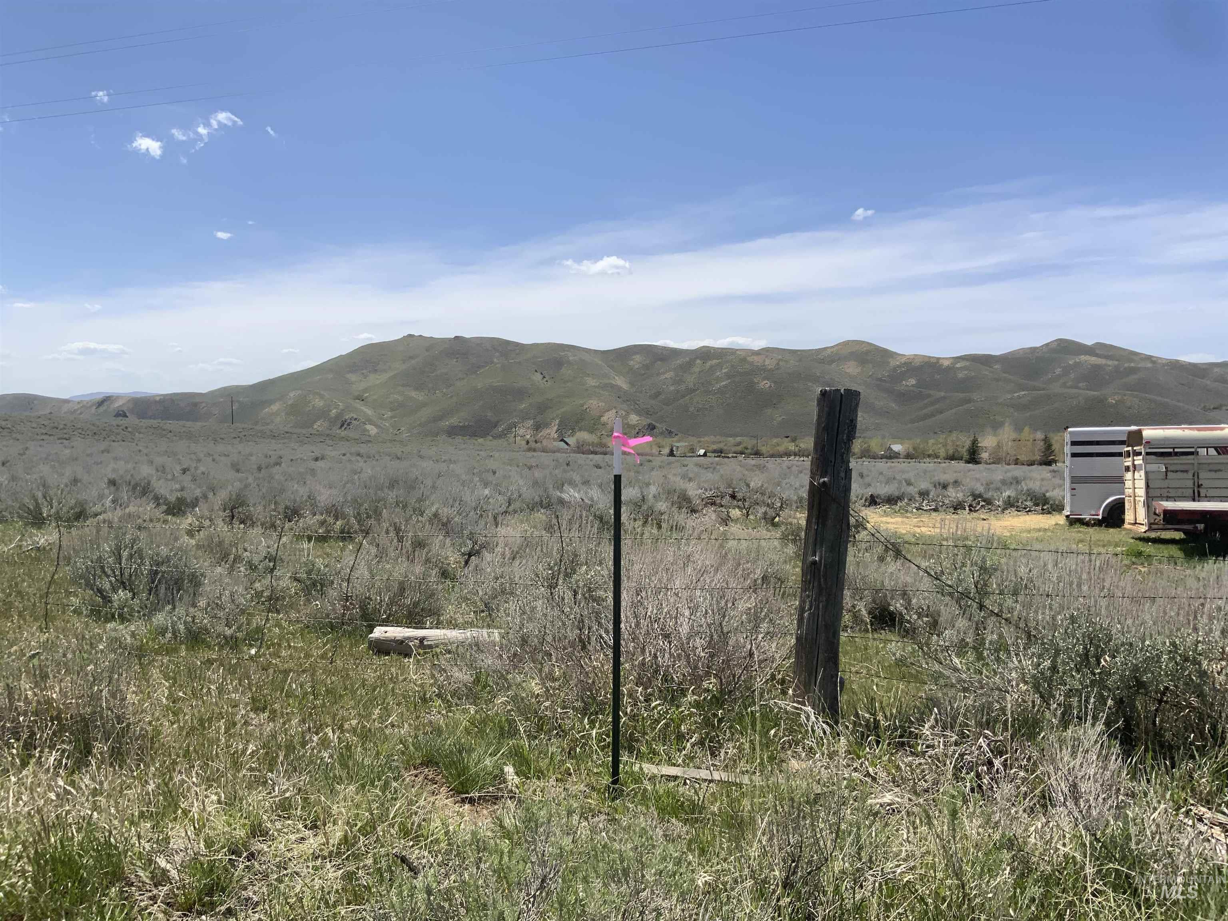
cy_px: 460
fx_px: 1029
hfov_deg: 61.7
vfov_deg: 48.2
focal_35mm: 29
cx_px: 614
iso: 16
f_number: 1.8
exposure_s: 1/2667
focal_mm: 3
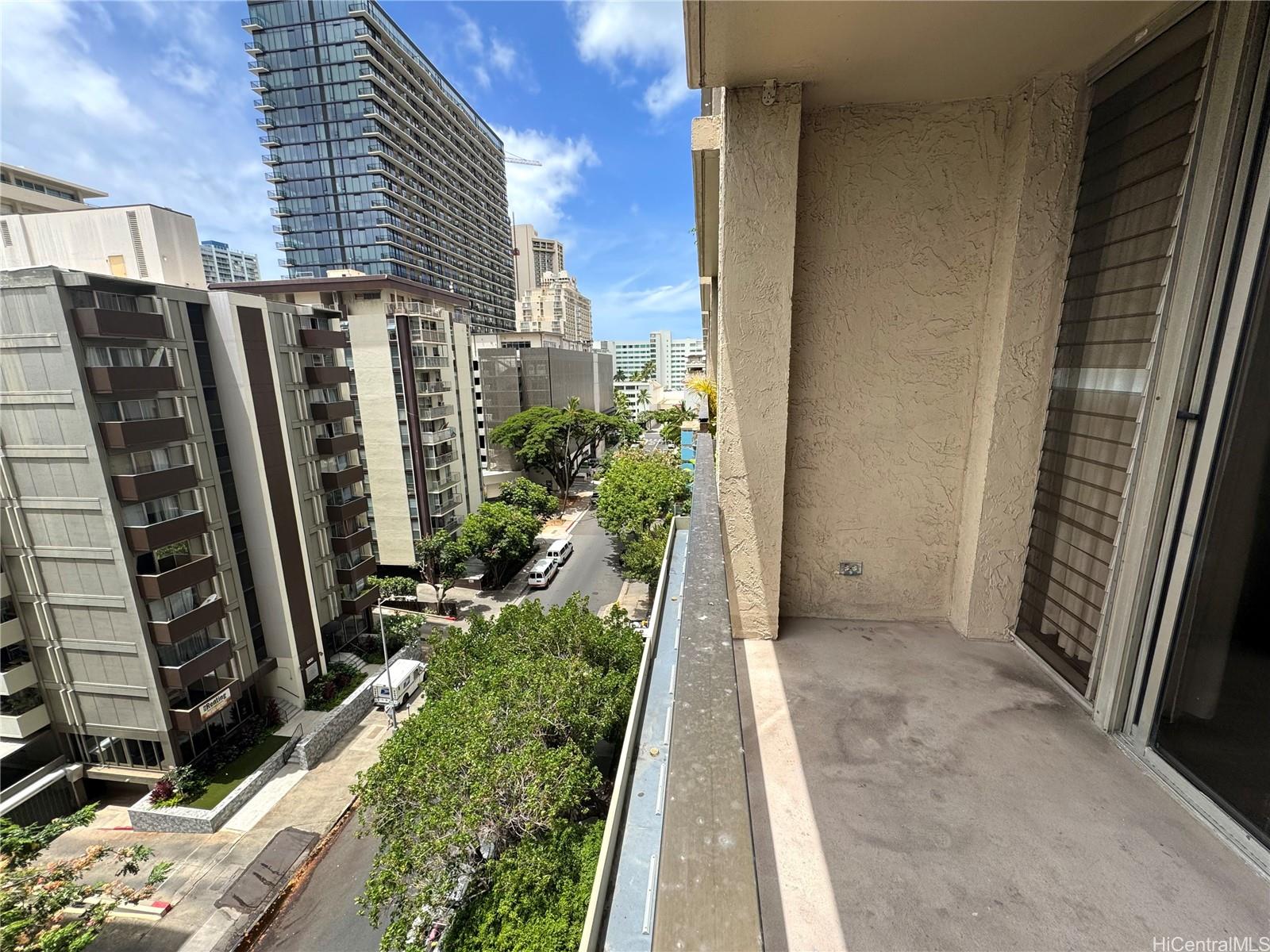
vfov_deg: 85.7
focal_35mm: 14
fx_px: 514
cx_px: 635
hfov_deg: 102.1
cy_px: 476
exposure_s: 1/1236
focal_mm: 2.22
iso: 40
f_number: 2.2
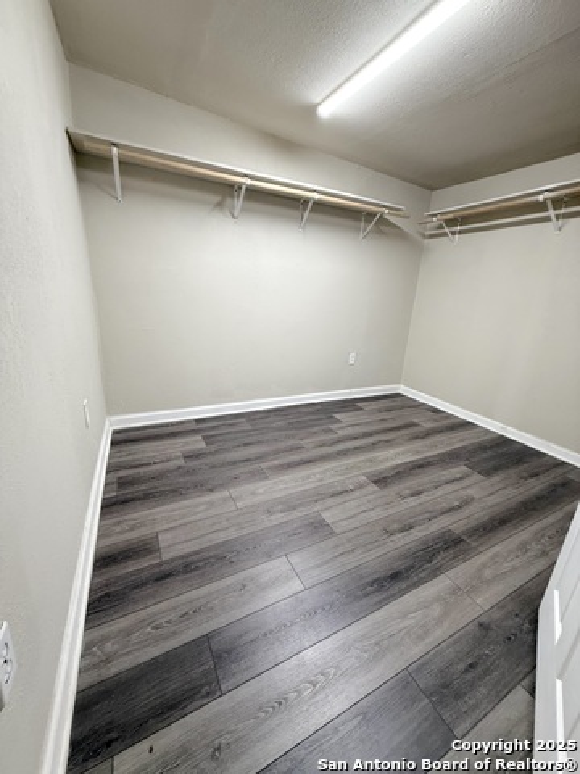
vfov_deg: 102.1
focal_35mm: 14
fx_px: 313
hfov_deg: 85.7
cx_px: 290
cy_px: 387
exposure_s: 1/60
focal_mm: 2.22
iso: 200
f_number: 2.2
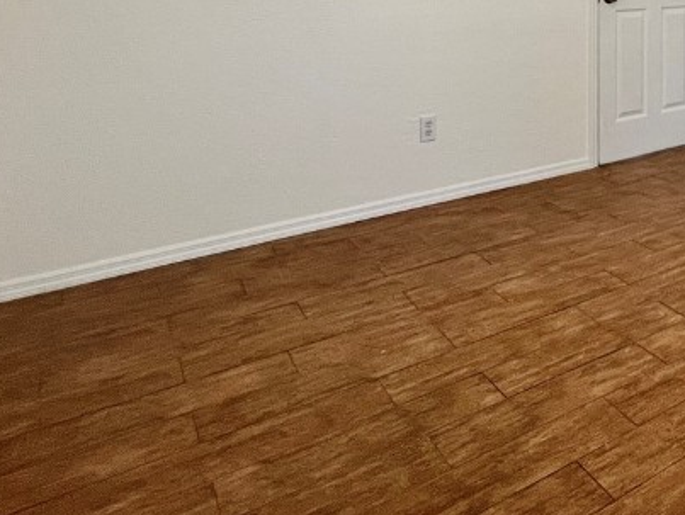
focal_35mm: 33
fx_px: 654
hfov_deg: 46.3
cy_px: -44
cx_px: 687
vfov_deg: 36.7
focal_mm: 1.57
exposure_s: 1/120
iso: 125
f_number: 1.8
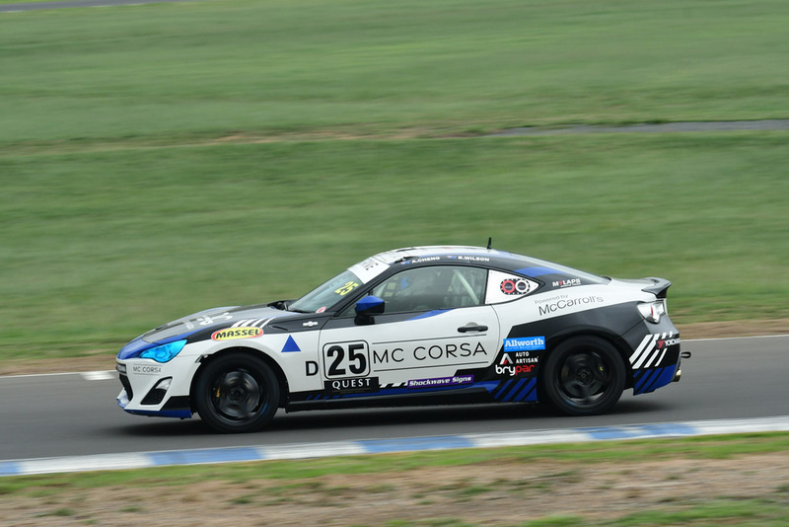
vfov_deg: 7.0
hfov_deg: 10.5
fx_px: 4275
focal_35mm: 195
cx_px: 394
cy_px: 264
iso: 1000
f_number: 11
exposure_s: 1/250
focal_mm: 130
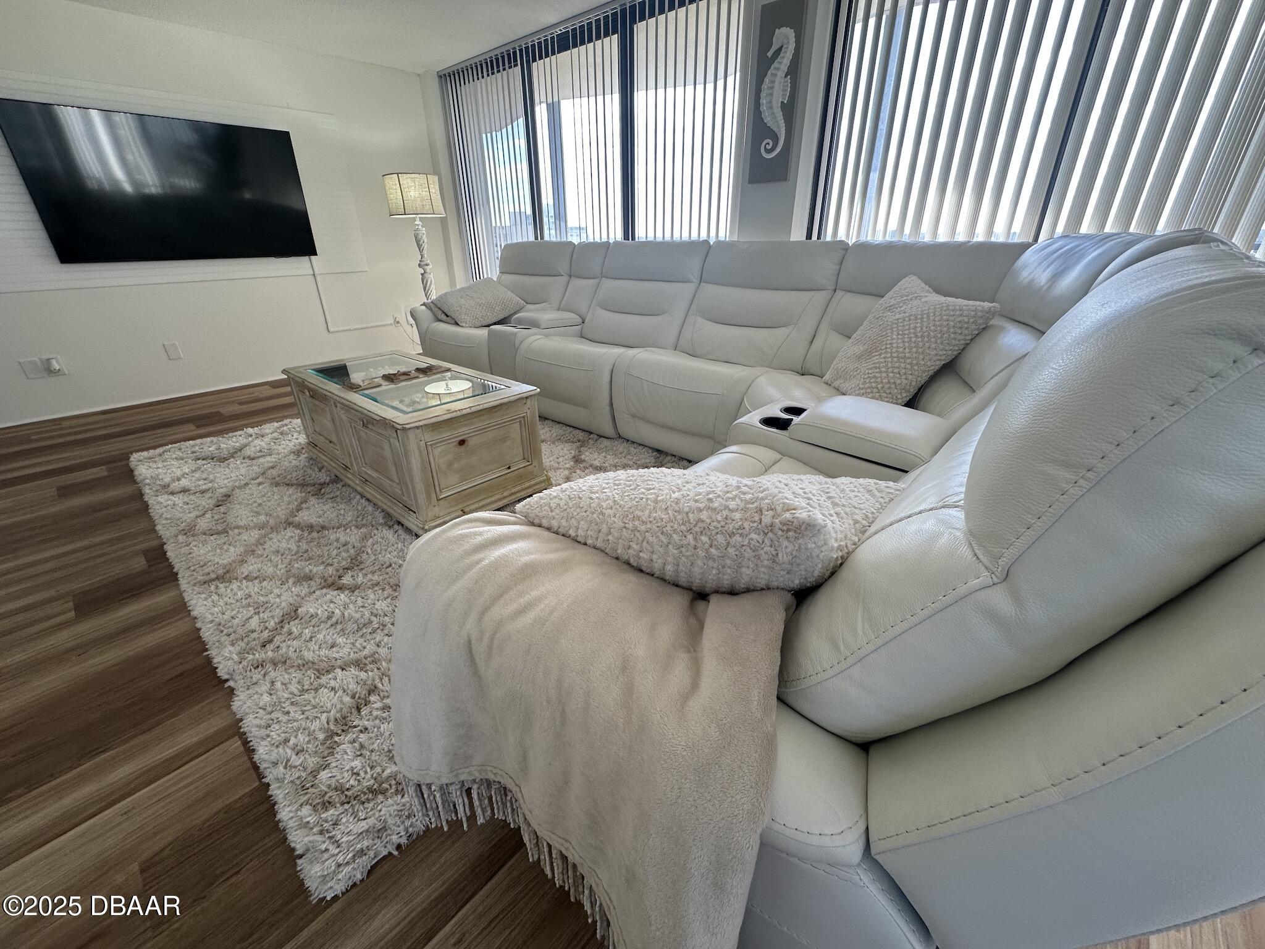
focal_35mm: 14
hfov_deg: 102.1
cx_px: 632
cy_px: 474
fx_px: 512
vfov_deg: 85.7
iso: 80
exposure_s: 1/120
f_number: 2.2
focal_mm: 2.22
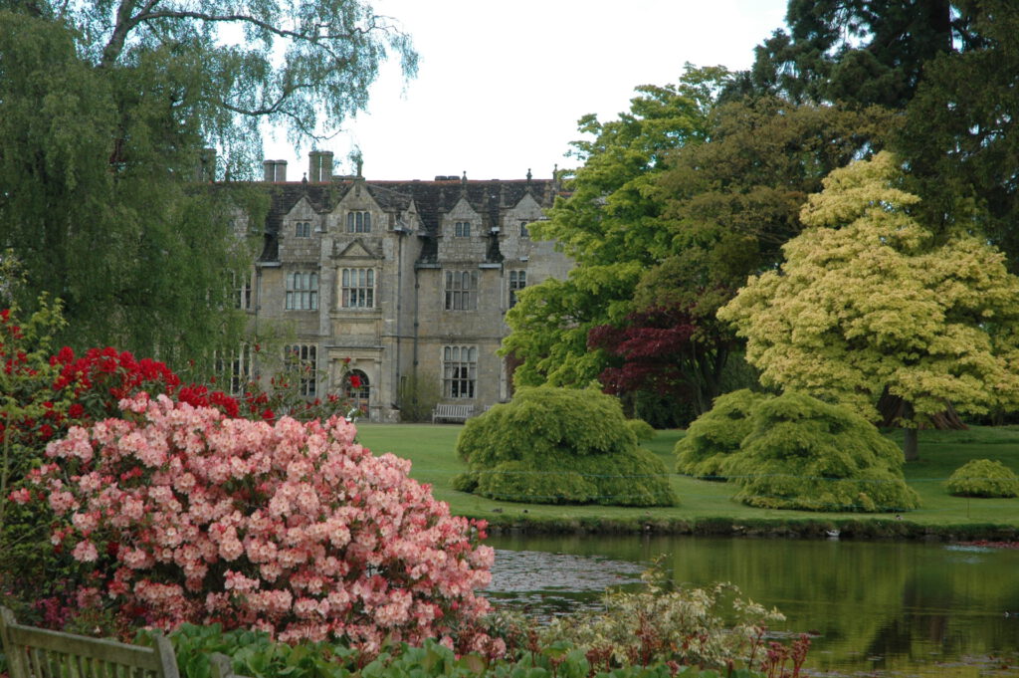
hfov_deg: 19.5
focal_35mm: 105
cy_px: 339
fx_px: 2970
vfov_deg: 13.0
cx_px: 510
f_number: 7.1
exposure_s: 1/160
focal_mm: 70
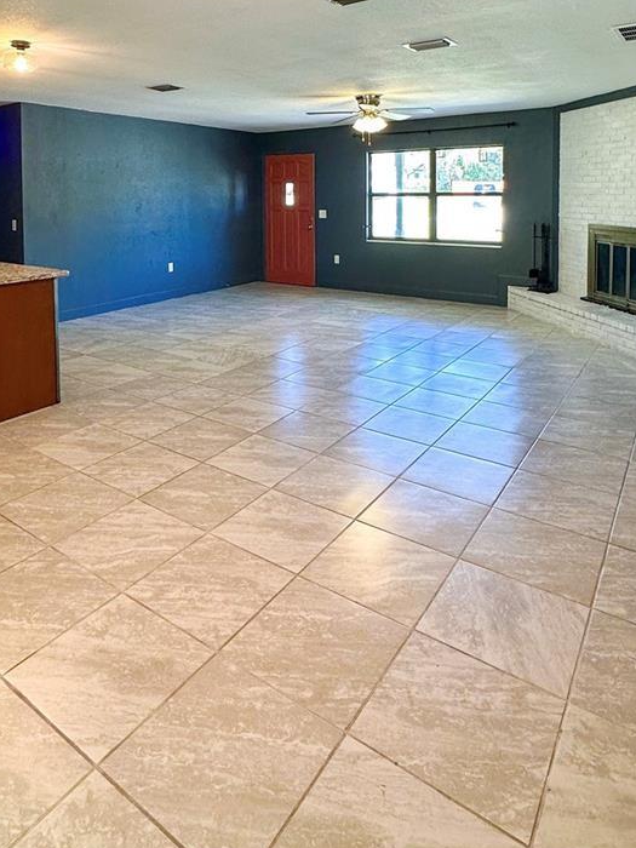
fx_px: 588
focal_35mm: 24
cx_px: 263
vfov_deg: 67.1
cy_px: 213
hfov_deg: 56.5
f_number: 2.2
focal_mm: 2.22
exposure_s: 1/120
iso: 160
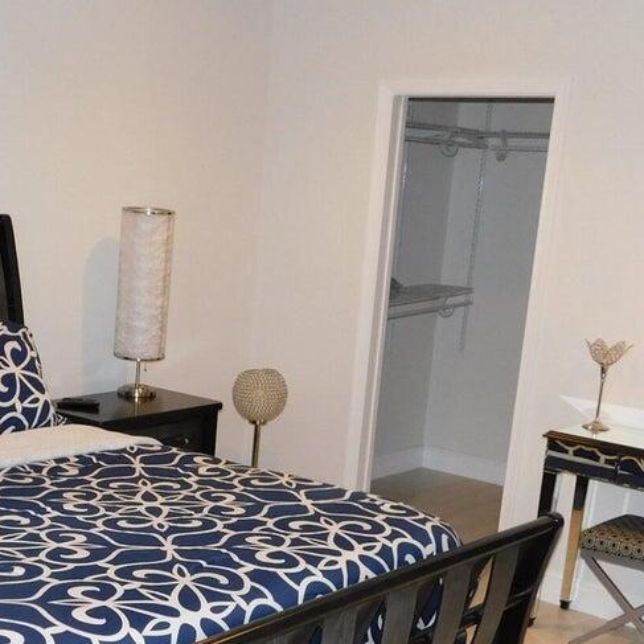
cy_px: 540
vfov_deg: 29.2
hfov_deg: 29.5
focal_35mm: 57
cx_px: 150
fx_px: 1200
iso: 200
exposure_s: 1/30
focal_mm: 4
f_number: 3
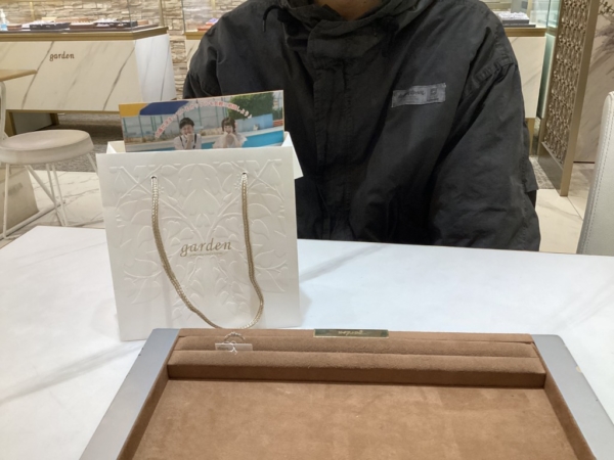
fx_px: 550
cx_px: 307
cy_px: 230
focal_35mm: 31
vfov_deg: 45.4
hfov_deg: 58.4
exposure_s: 1/120
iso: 64
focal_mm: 3.3
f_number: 2.4
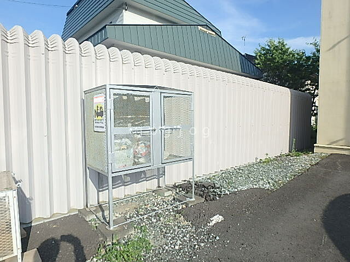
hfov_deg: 79.0
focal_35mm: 21
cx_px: 175
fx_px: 212
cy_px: 131
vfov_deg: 63.4
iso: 125
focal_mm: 3.7
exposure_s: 1/1000
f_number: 3.5
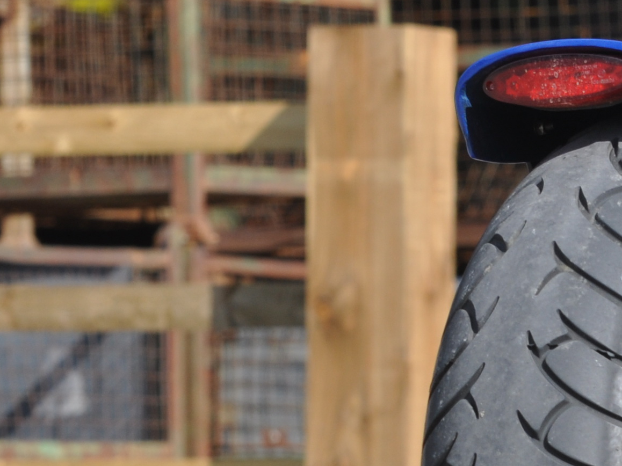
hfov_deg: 3.4
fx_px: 10545
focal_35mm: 587
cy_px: 352
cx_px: 1044
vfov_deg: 2.5
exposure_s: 1/250
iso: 200
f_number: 8
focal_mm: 110
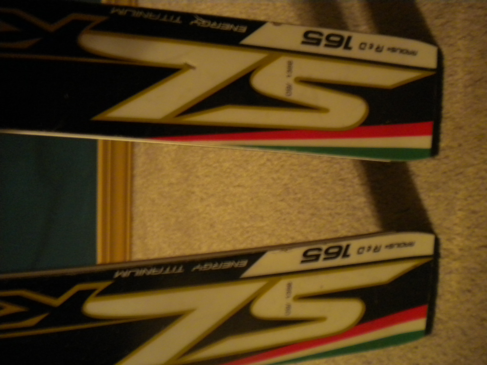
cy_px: 182
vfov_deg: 40.7
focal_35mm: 35
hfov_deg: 52.6
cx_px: 244
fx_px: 492
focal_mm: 6.3
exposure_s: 1/7.3
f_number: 3.1
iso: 400
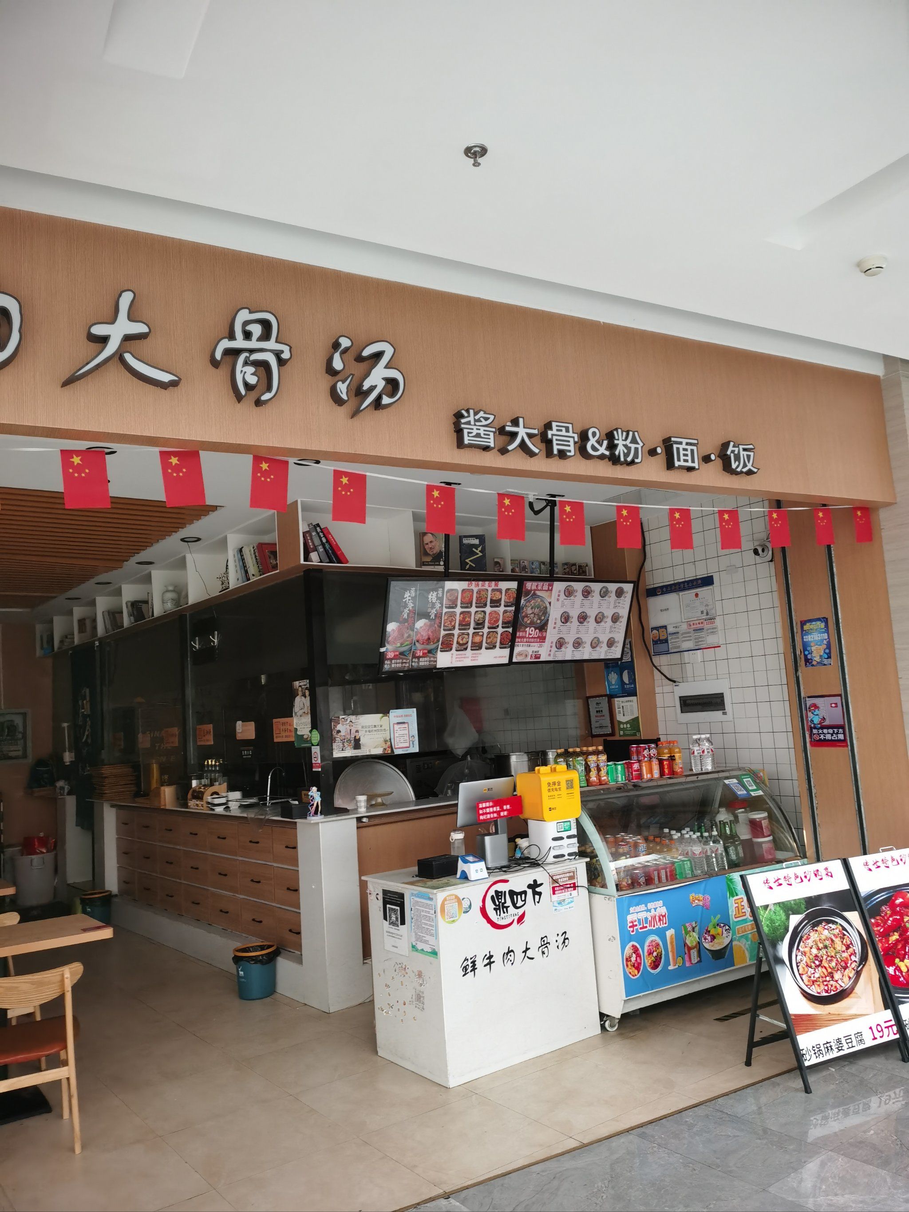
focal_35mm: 27
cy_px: 606
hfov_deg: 51.4
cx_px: 454
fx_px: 945
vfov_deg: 65.3
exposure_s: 1/50
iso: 250
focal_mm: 5.56
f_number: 1.6
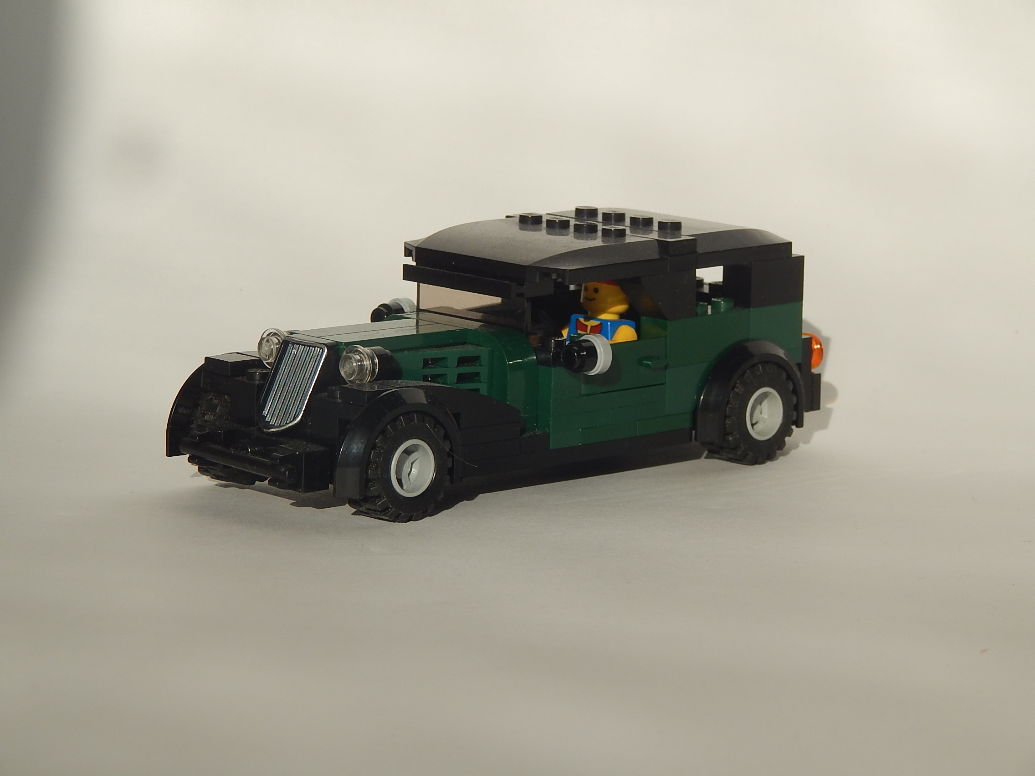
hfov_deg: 14.9
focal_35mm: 132
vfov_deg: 11.2
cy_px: 388
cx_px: 518
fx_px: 3947
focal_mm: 23.4
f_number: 9.6
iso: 125
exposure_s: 1/400
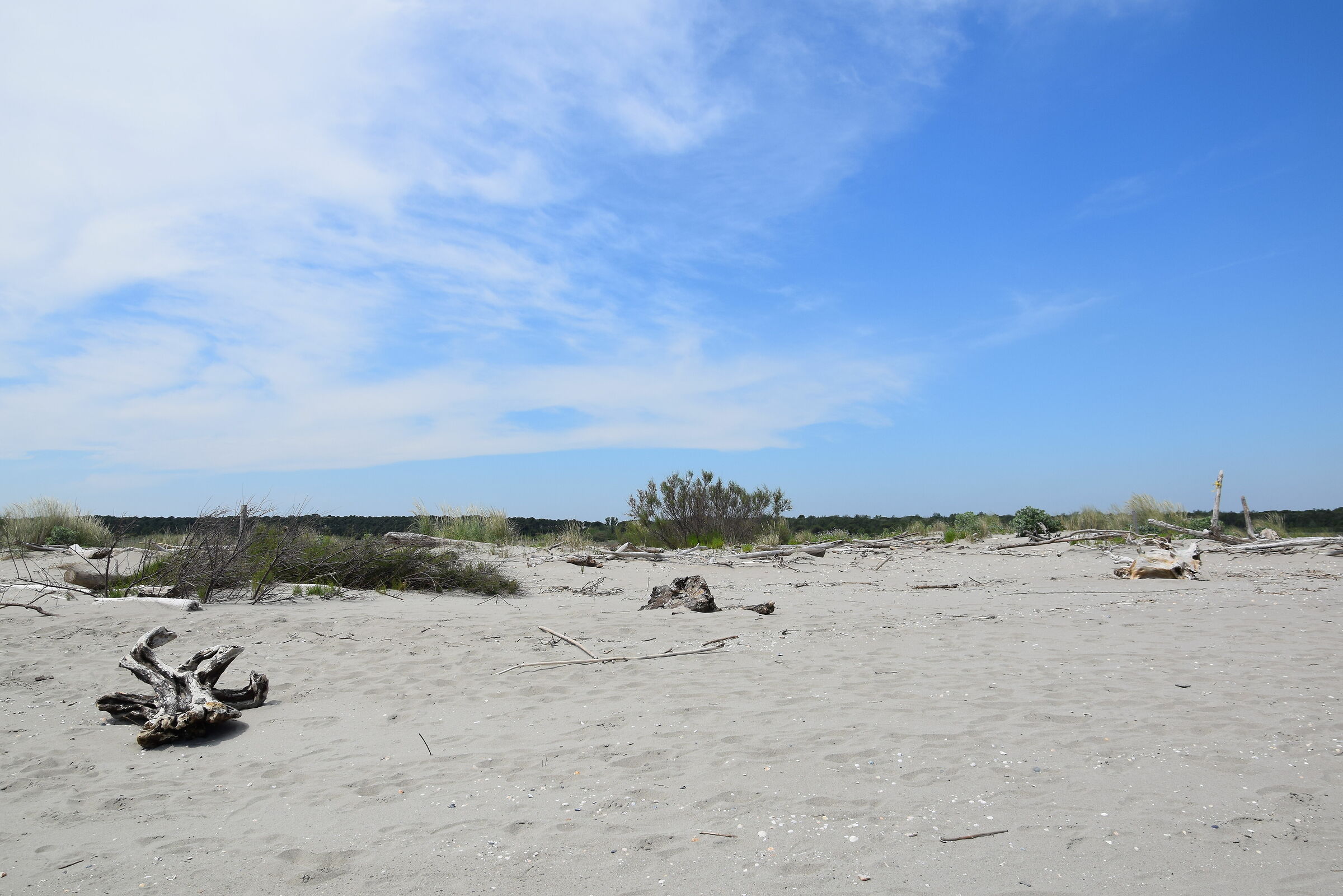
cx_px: 672
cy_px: 448
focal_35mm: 52
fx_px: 1958
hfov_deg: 37.9
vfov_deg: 25.8
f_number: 13
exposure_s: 1/640
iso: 200
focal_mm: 35
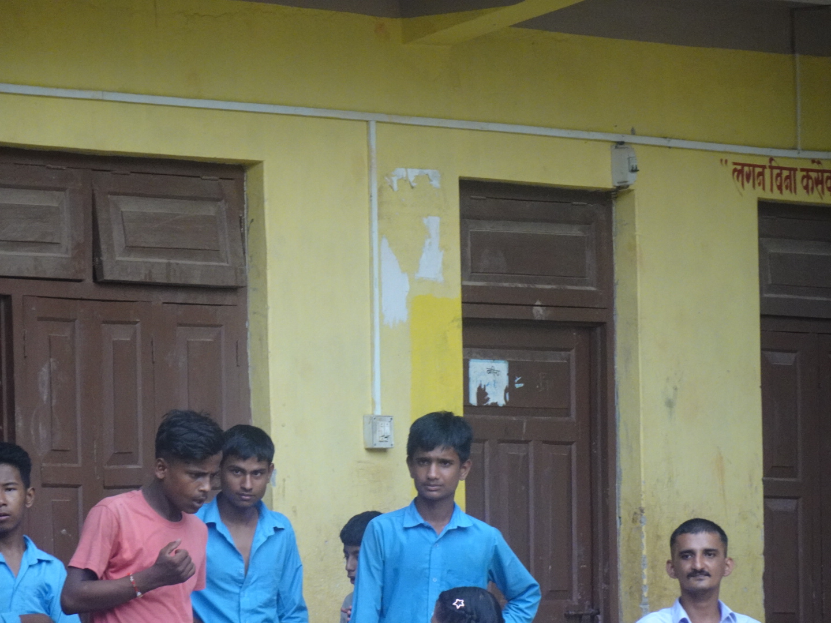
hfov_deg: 6.6
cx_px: 416
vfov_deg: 5.0
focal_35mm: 300
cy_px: 312
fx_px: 7202
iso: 640
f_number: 6.3
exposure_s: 1/250
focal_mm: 47.98
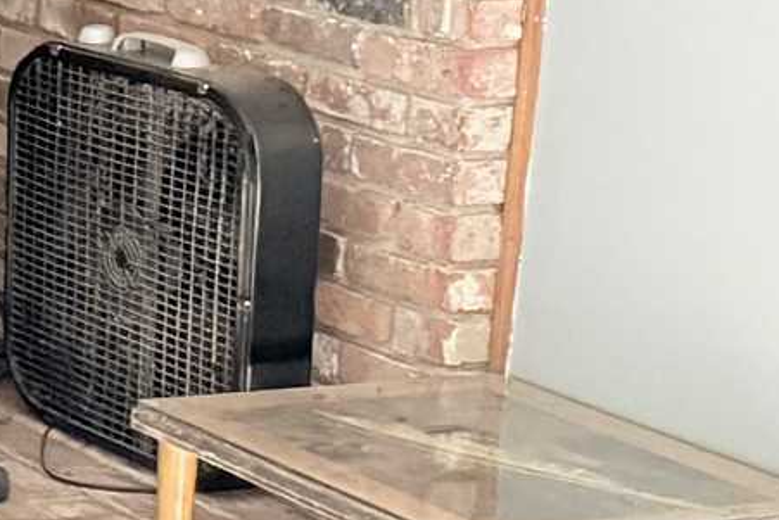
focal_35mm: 170
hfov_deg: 10.5
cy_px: 231
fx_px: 3680
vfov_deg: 8.1
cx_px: -1062
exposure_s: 1/30
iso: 1600
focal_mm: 6.76
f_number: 1.78
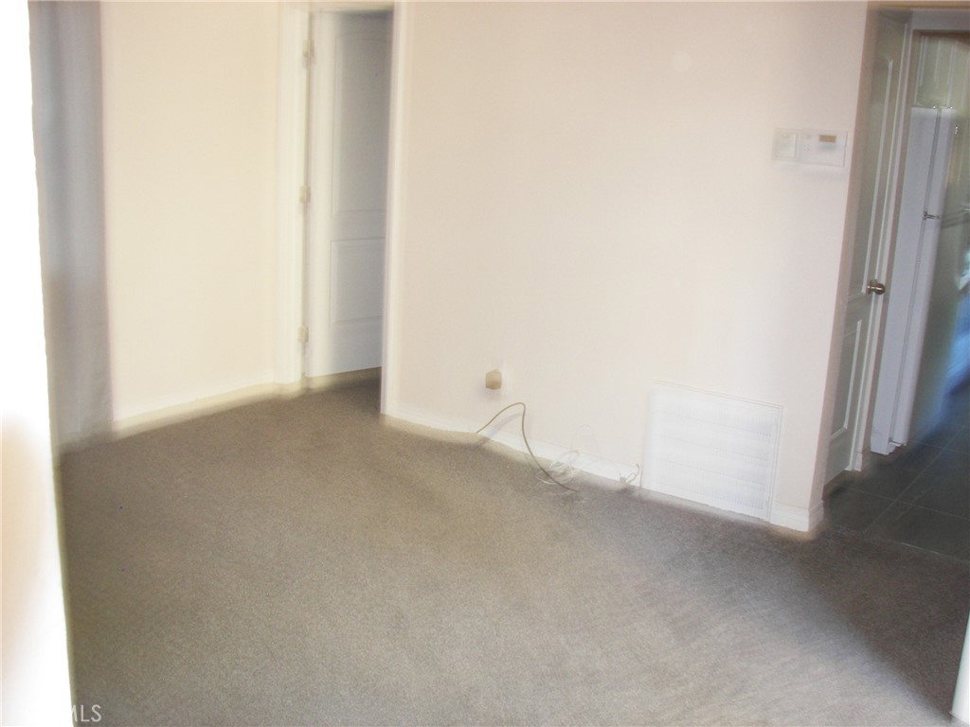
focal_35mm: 36
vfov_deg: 39.7
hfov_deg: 51.4
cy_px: 364
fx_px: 1009
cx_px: 485
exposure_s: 1/4
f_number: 2.8
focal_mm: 6
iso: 100
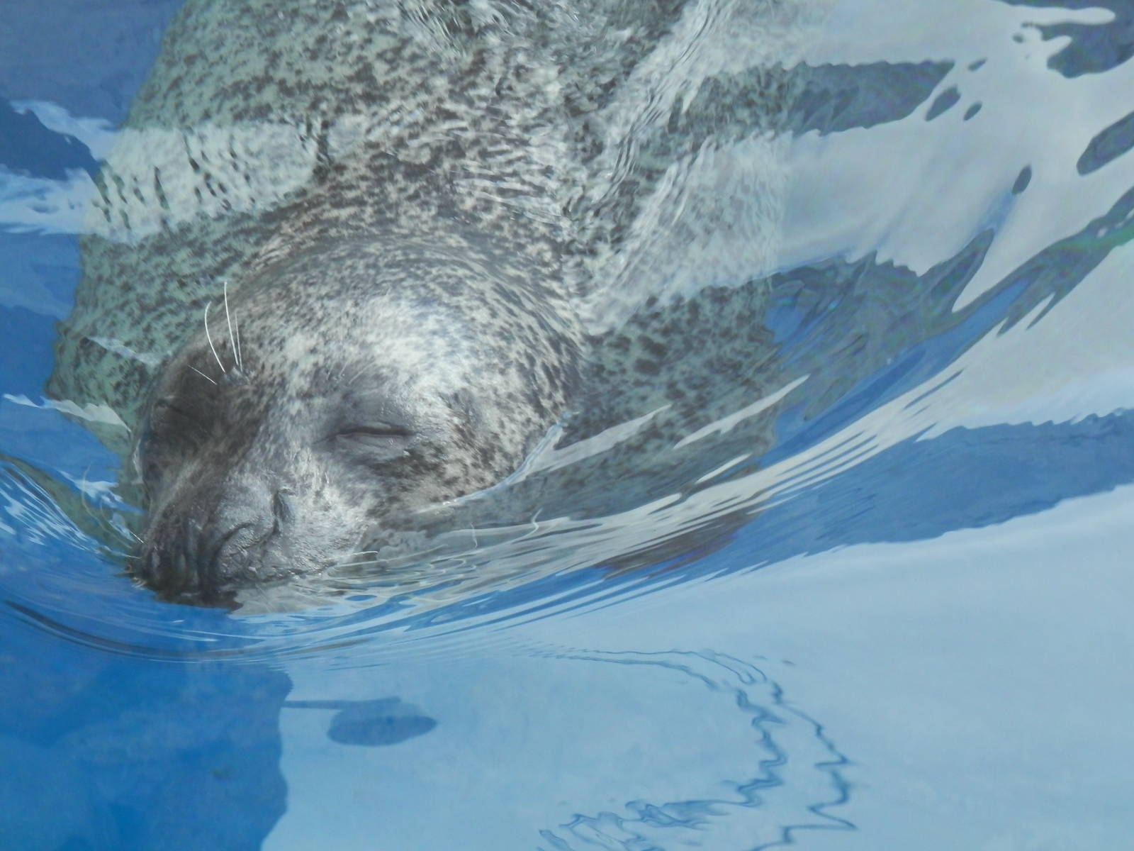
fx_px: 6060
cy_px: 426
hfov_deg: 10.7
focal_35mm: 185
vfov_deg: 8.0
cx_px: 567
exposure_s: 1/160
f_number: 5.8
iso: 200
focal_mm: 33.2
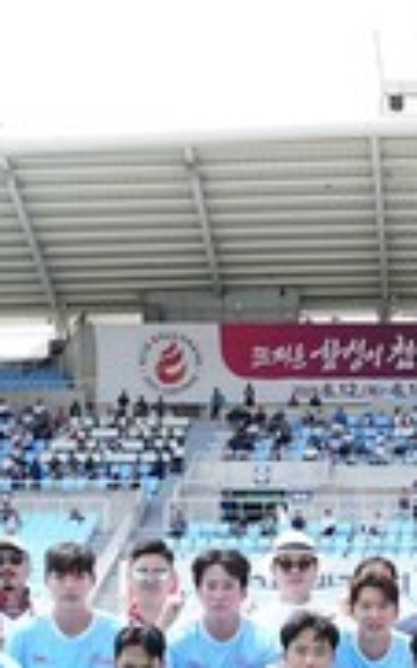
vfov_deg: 25.3
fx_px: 1474
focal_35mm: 81
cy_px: 472
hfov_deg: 15.7
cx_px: 454
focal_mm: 24
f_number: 5.6
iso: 320
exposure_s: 1/640
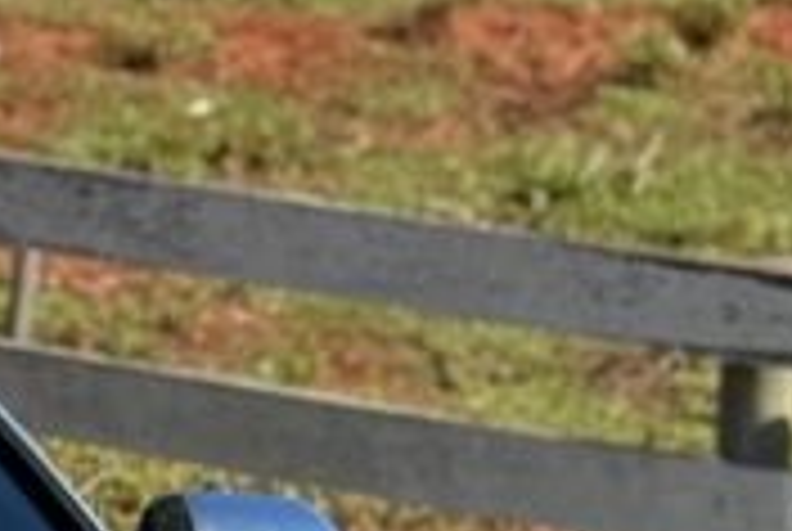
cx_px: -857
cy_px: 963
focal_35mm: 270
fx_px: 5950
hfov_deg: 7.3
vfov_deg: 5.0
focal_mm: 6.76
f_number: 1.78
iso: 64
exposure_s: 1/3534
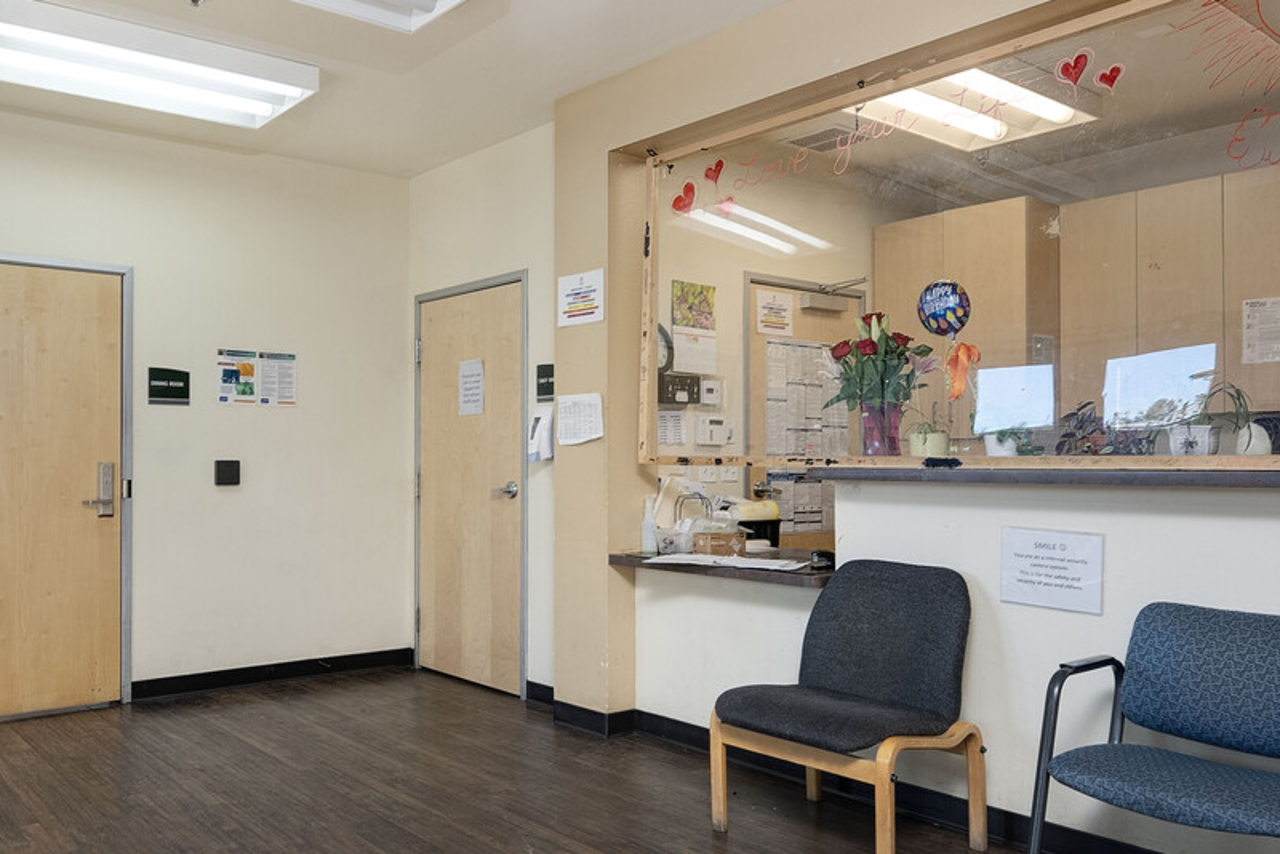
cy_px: 459
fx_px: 996
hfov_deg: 64.4
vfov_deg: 46.4
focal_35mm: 28
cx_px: 470
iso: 400
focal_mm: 14
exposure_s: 1/13
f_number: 8
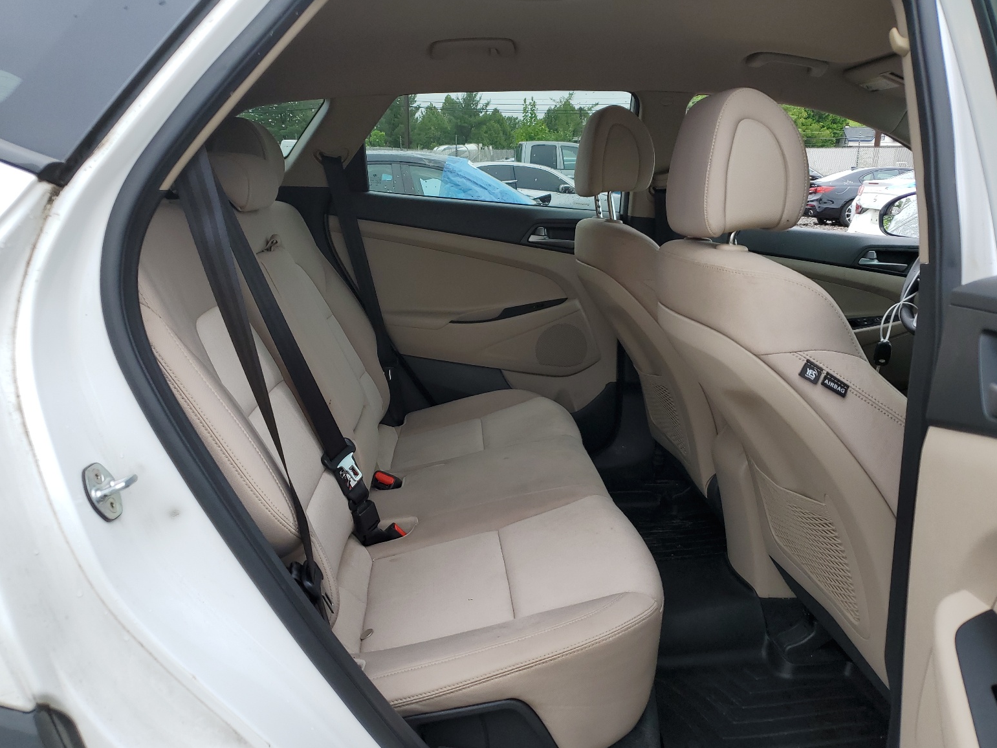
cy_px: 386
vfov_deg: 51.4
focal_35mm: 27
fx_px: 778
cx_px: 507
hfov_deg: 65.3
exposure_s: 1/175
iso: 50
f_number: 1.5
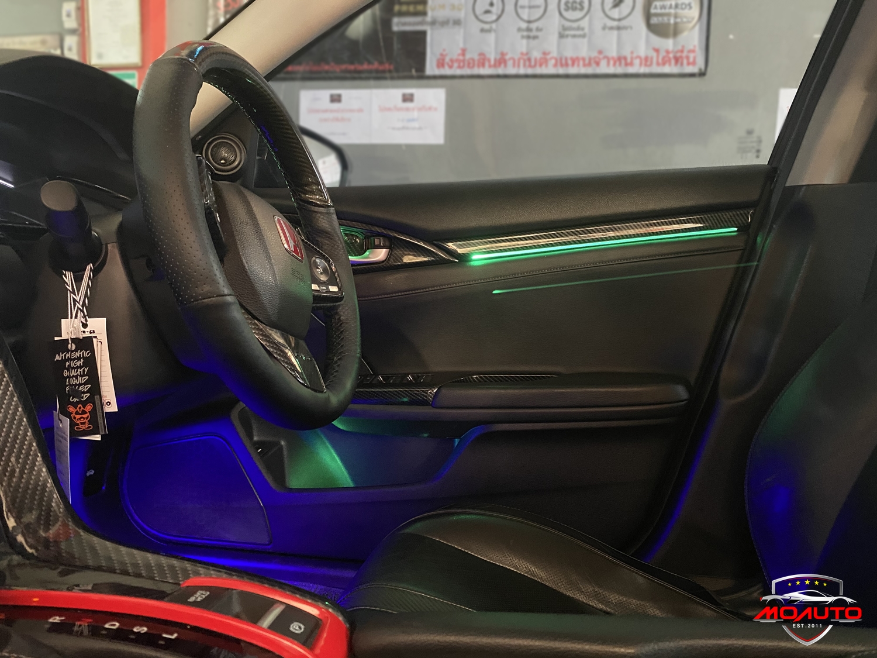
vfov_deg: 53.1
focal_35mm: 26
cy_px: 329
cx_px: 438
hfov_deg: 67.3
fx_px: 659
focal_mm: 4.25
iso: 800
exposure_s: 1/25
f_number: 1.8
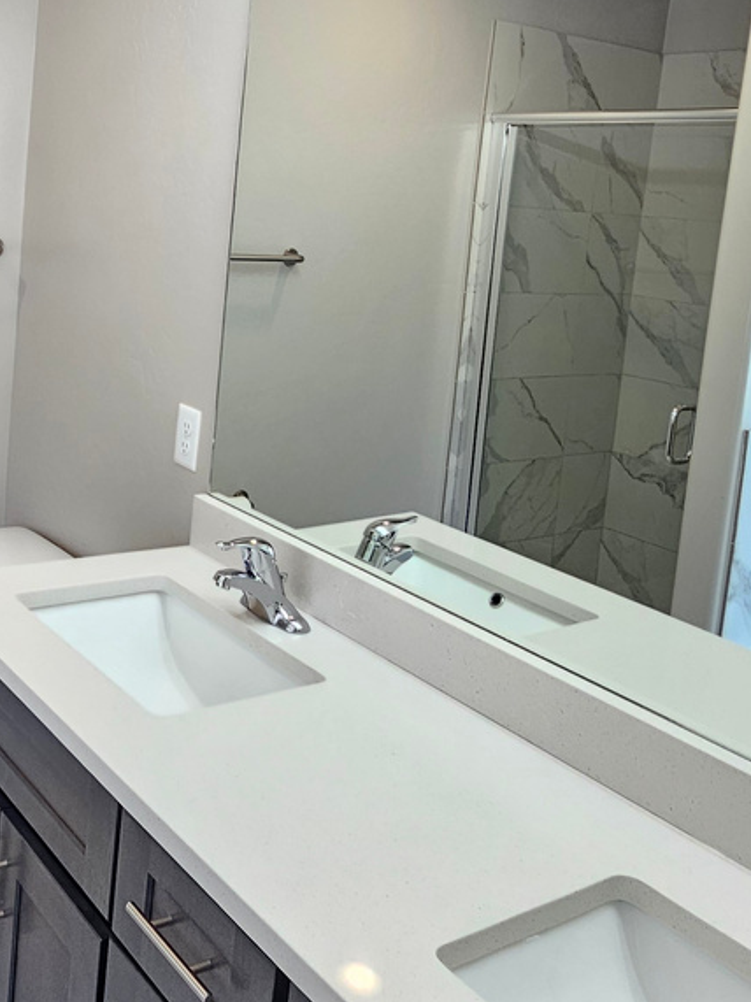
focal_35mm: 35
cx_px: 133
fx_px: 1013
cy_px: 314
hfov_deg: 38.9
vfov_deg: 51.4
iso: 125
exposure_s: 1/60
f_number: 2.2
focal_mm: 2.2
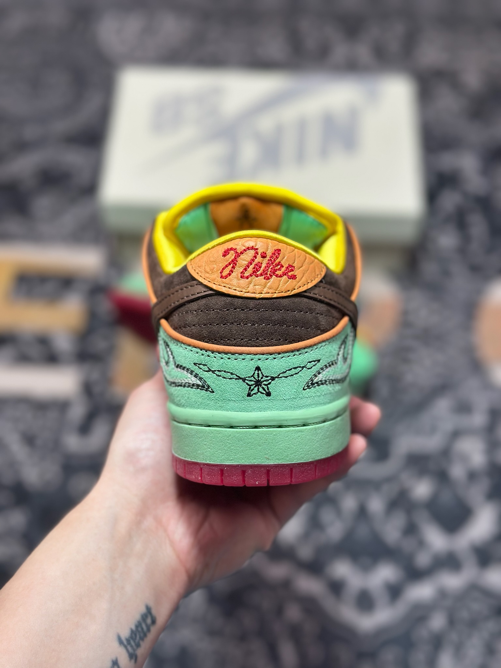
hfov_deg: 30.3
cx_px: 250
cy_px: 334
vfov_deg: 39.7
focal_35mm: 48
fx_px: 926
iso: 80
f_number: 1.78
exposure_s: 1/467
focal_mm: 6.86
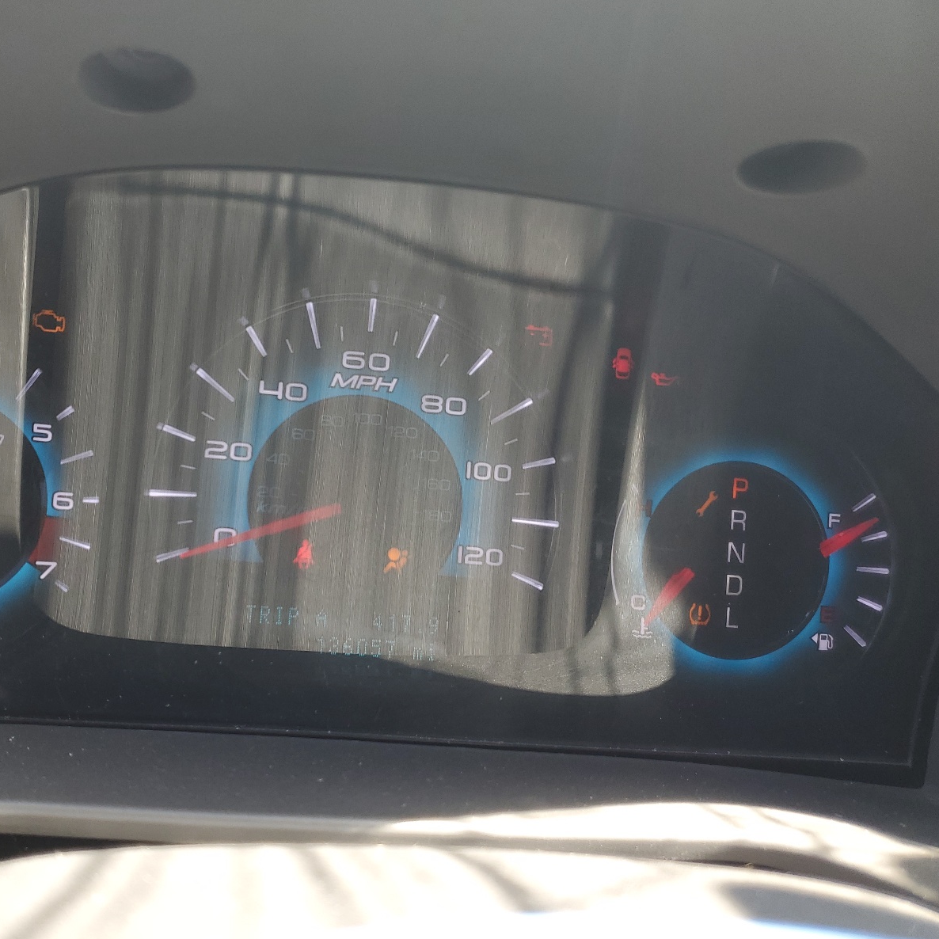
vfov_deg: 52.5
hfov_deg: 51.5
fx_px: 951
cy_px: 470
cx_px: 311
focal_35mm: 31
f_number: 1.5
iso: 50
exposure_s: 1/141
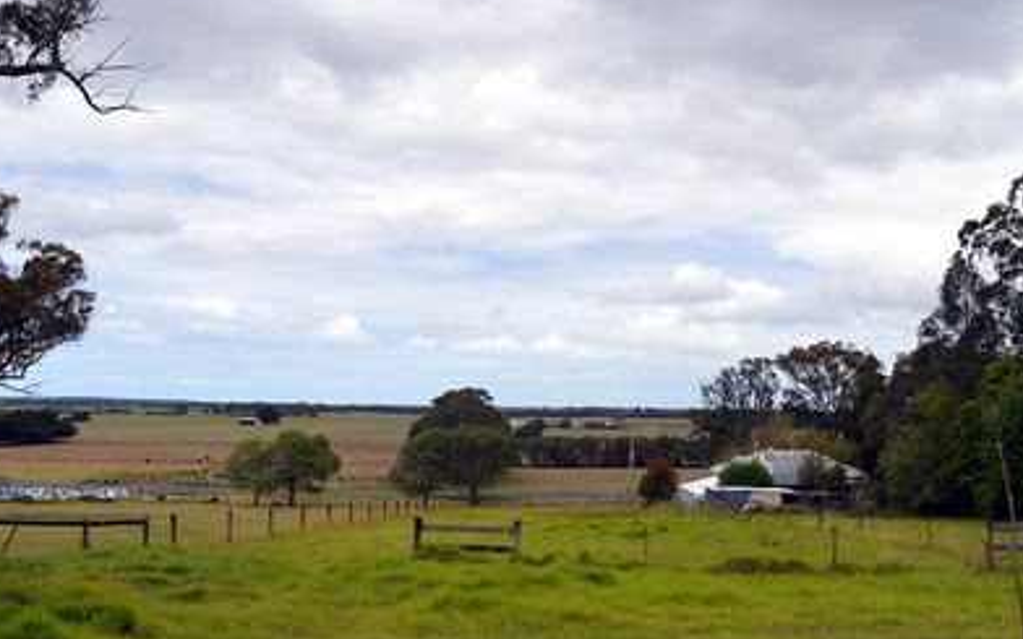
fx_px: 920
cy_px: 366
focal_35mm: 33
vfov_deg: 38.2
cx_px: 530
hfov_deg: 58.1
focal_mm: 18
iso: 100
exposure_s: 1/320
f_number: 9
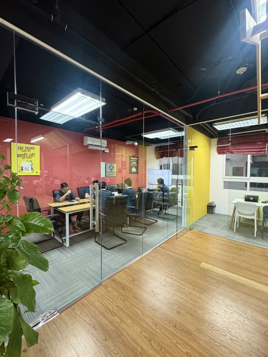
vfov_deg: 98.2
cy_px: 177
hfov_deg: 81.7
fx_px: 155
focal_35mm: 15
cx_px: 140
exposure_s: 1/60
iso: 400
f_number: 2.2
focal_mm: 2.22
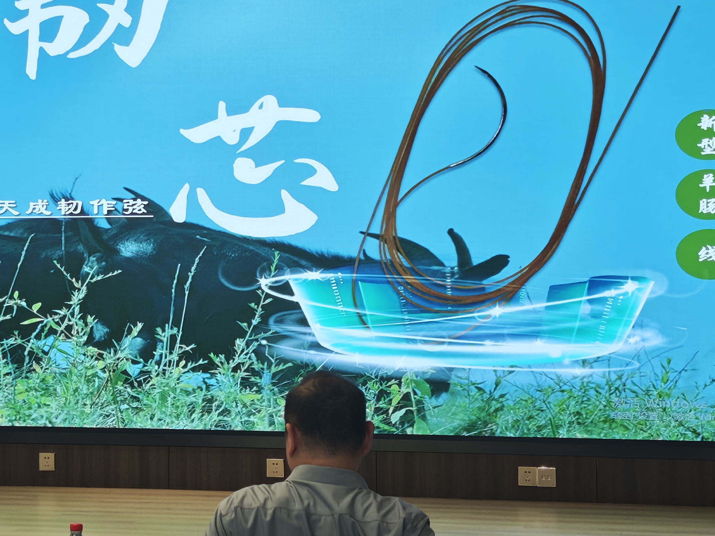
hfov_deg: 17.1
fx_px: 2355
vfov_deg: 13.0
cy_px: 204
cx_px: 100
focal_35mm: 114
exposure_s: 1/100
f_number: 1.62
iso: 50
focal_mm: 6.55
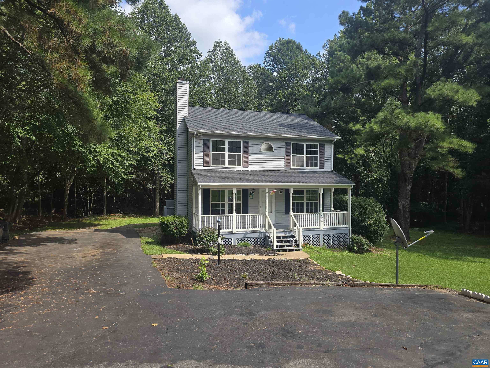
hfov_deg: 73.9
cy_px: 184
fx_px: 326
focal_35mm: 23
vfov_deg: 58.9
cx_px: 245
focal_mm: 6.3
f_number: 1.7
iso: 12
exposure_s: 1/440
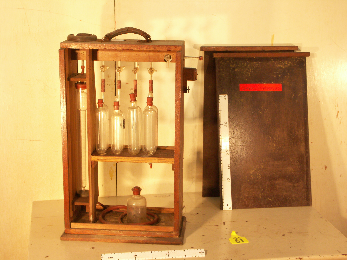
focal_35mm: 62
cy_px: 130
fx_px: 622
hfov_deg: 31.2
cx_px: 174
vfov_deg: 23.7
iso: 100
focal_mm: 15.79
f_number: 5.6
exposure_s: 1/13
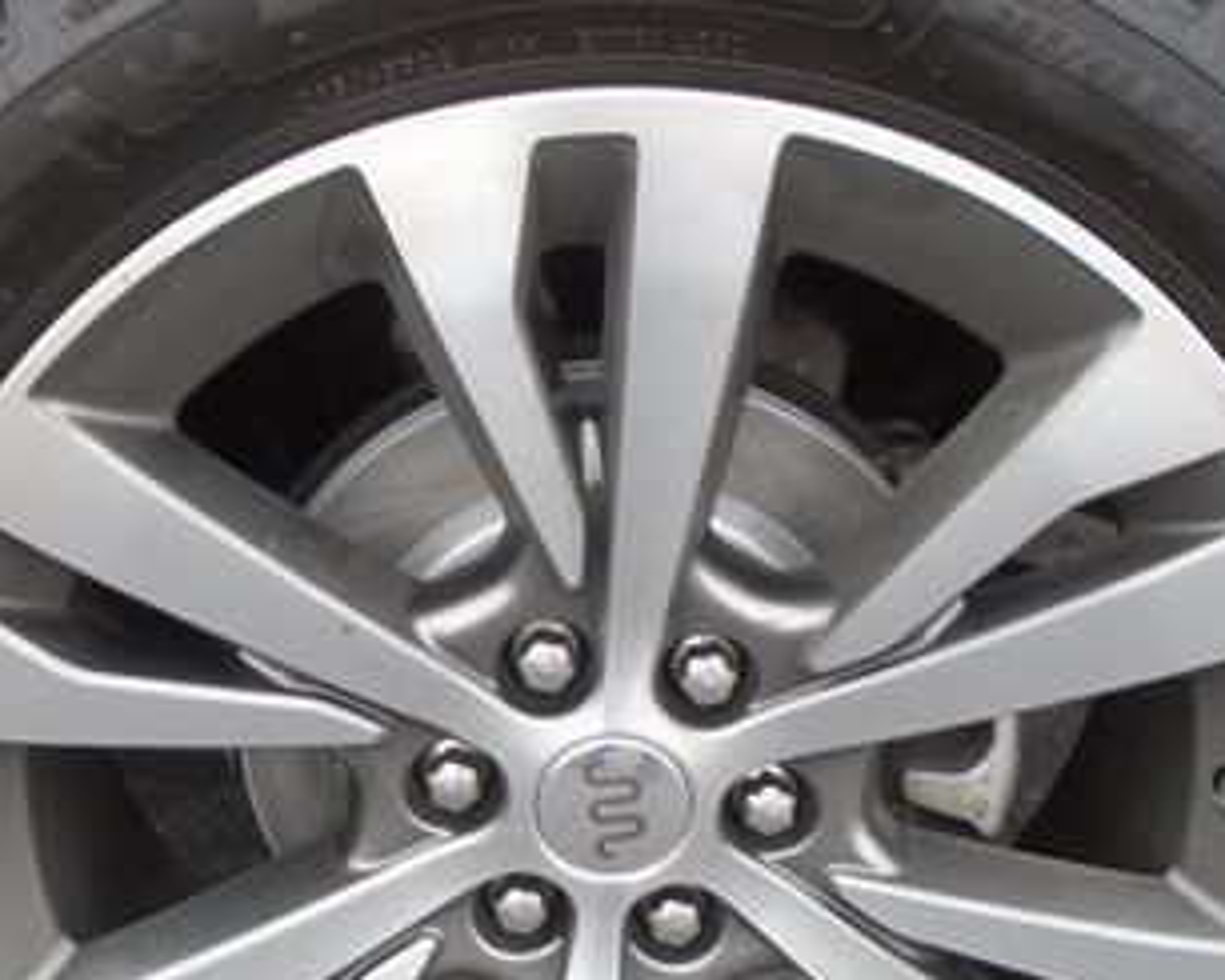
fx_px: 1922
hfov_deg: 35.3
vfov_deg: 28.5
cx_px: 572
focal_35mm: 53
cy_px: 640
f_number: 3.2
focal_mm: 4.6
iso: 100
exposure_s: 1/30
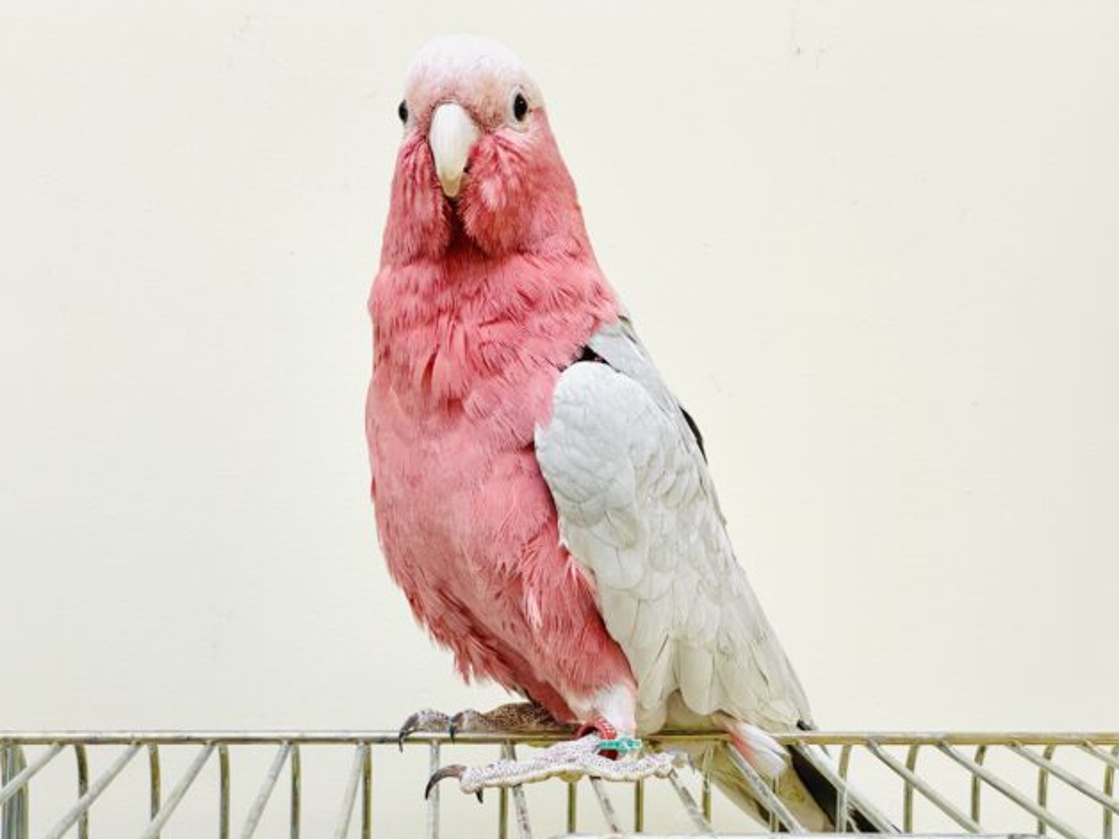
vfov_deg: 27.5
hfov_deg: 36.2
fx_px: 1713
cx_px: 558
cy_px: 426
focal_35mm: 53
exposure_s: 1/99
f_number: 2
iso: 64
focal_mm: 6
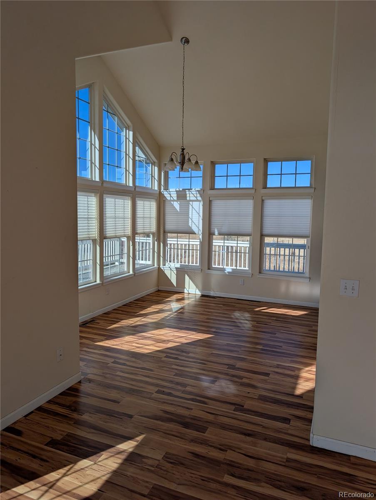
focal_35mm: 24
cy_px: 250
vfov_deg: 71.5
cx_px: 188
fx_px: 347
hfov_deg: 56.9
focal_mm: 6.9
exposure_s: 1/882
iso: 21
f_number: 1.68
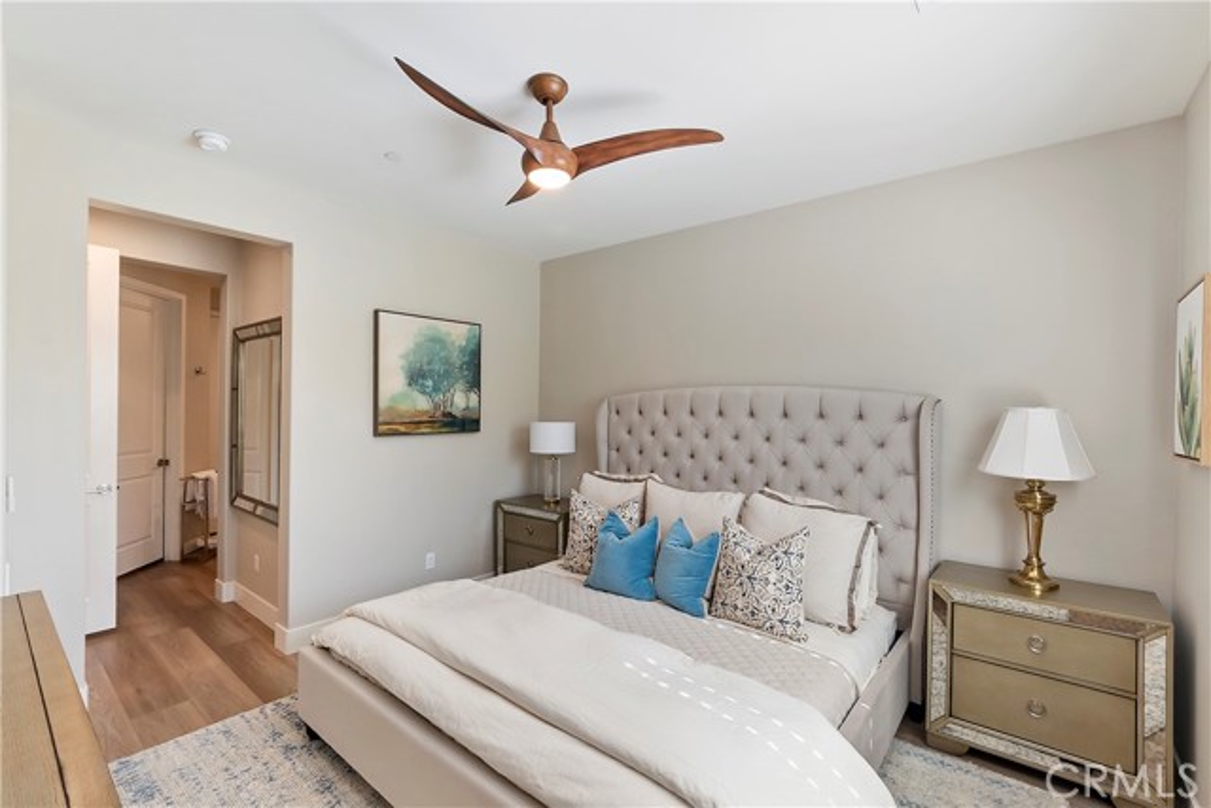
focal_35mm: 15
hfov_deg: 100.4
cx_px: 606
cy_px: 404
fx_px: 505
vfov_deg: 77.4
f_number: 8
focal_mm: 10
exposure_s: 1/30
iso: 400
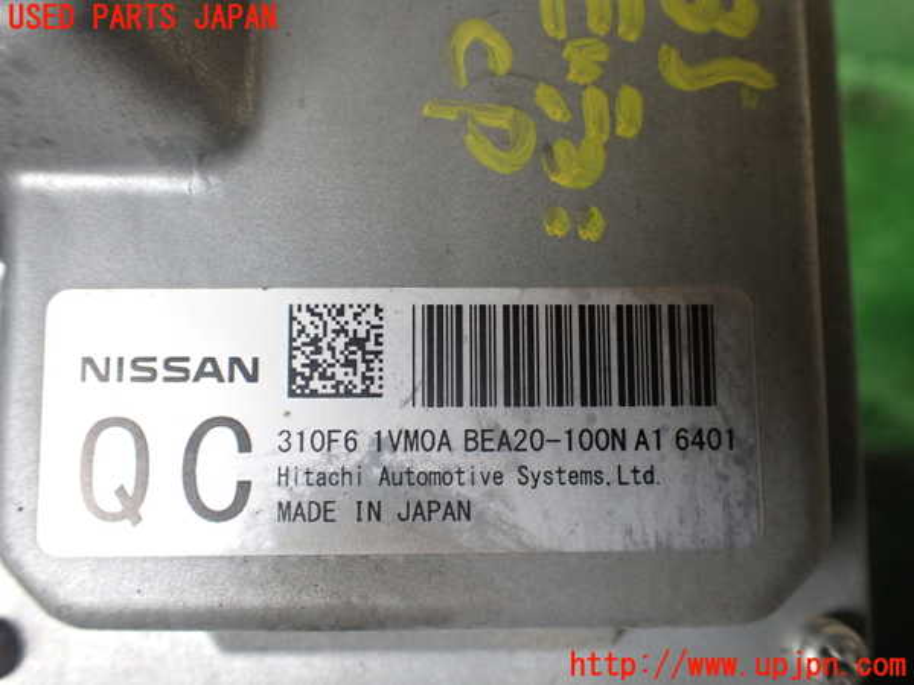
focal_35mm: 30
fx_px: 792
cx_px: 457
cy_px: 342
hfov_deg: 60.0
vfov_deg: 46.8
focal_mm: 5.4
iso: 250
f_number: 2.3
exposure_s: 1/125
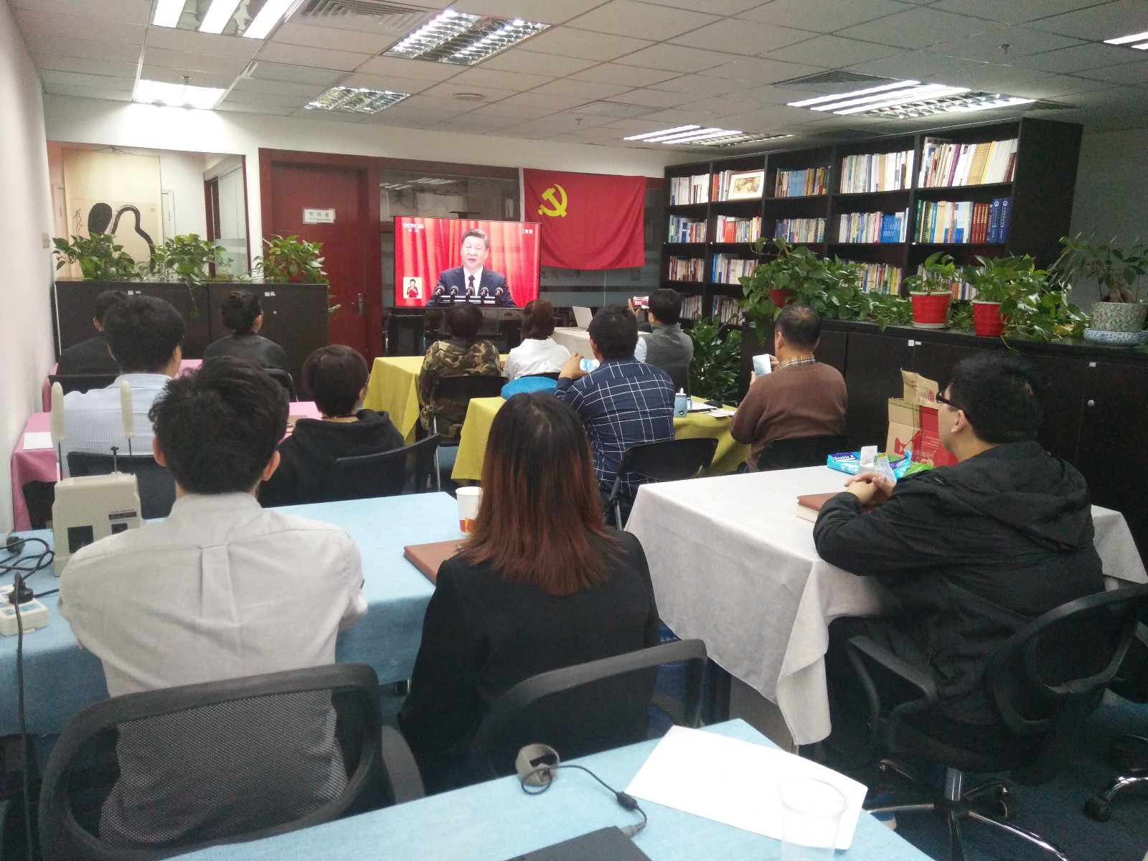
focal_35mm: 21
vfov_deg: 63.4
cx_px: 574
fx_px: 696
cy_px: 430
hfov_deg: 79.0
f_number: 2.2
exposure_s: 1/33.3
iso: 300
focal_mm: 3.66
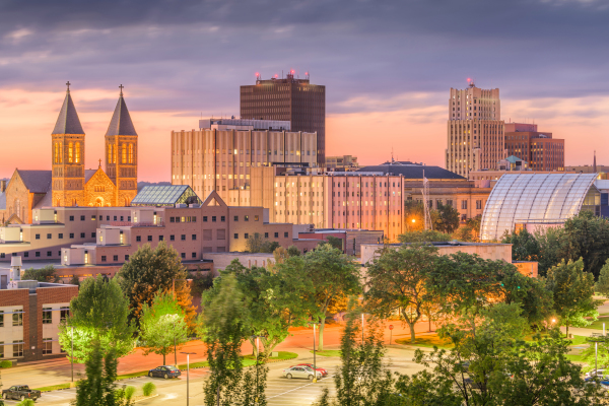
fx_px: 1455
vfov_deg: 15.9
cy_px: 203
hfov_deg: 23.6
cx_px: 304
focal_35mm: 86
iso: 64
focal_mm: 86
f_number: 8
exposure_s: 30
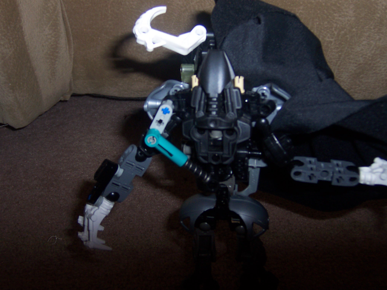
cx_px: 194
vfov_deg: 28.0
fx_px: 581
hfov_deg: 36.8
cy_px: 145
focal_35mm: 52
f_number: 3.4
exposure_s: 1/60
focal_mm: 8
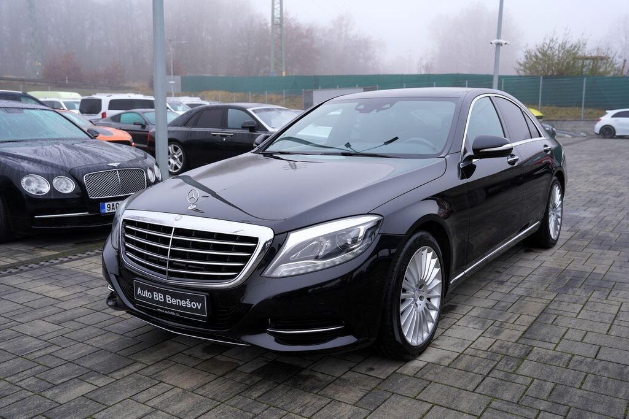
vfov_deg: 40.0
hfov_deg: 57.2
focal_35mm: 33
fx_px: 577
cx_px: 314
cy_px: 210
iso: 100
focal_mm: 33
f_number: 4.5
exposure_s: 1/100
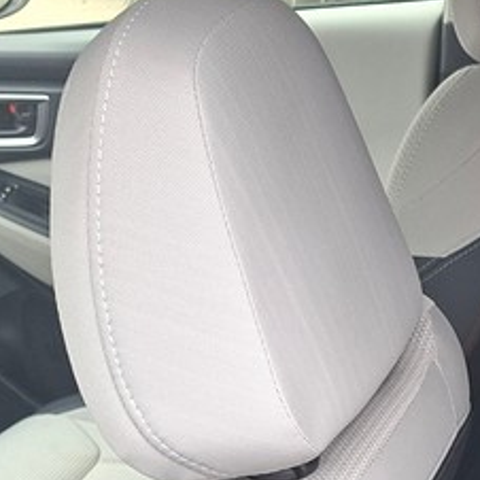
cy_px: 554
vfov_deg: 18.1
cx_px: 762
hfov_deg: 16.8
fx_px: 1443
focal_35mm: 92
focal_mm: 5.54
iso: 80
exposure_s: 1/100
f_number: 1.8
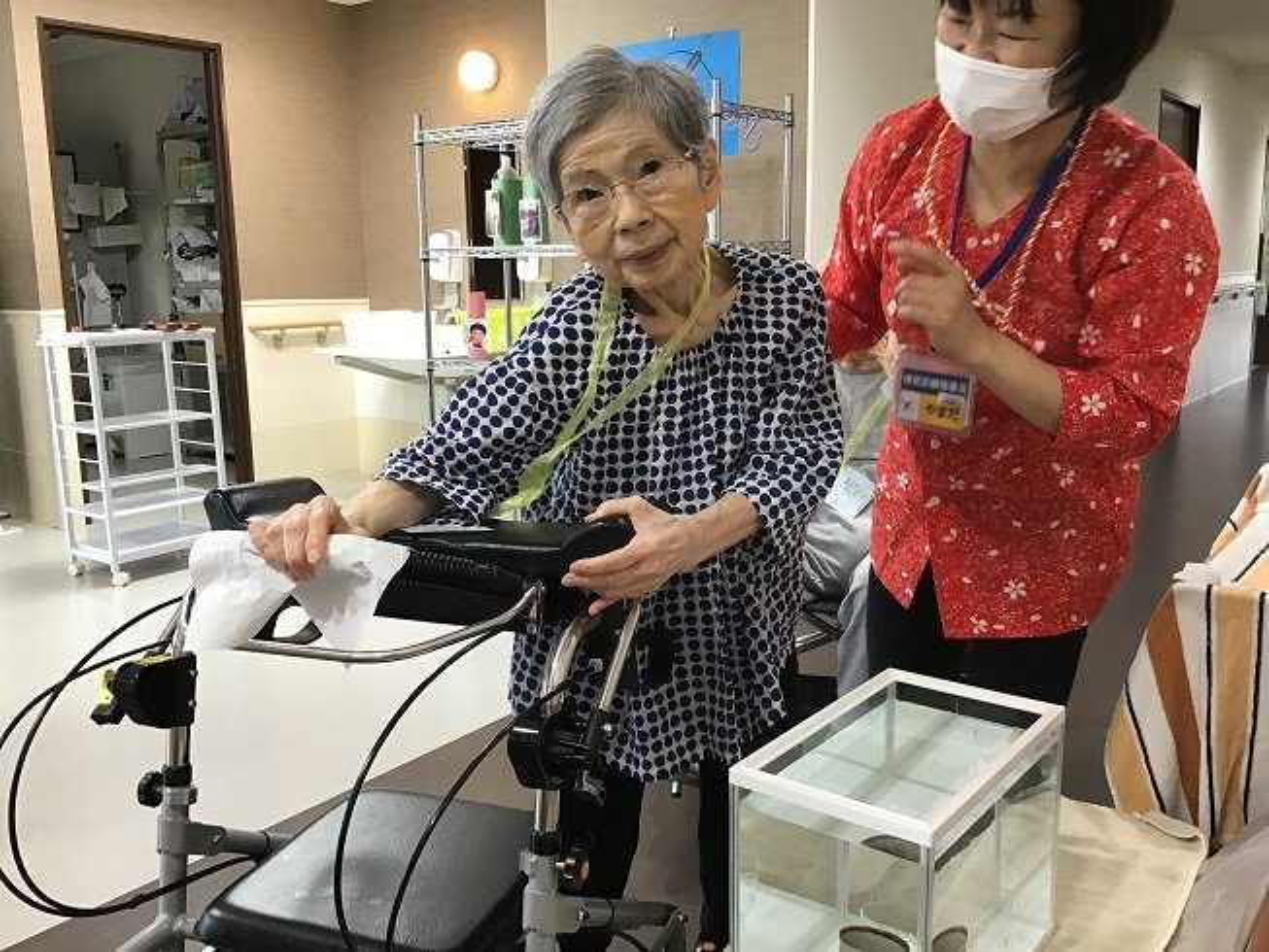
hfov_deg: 58.3
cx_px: 634
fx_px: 1137
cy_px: 476
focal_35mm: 31
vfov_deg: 45.5
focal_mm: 3.3
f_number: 2.4
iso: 80
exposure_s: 1/30
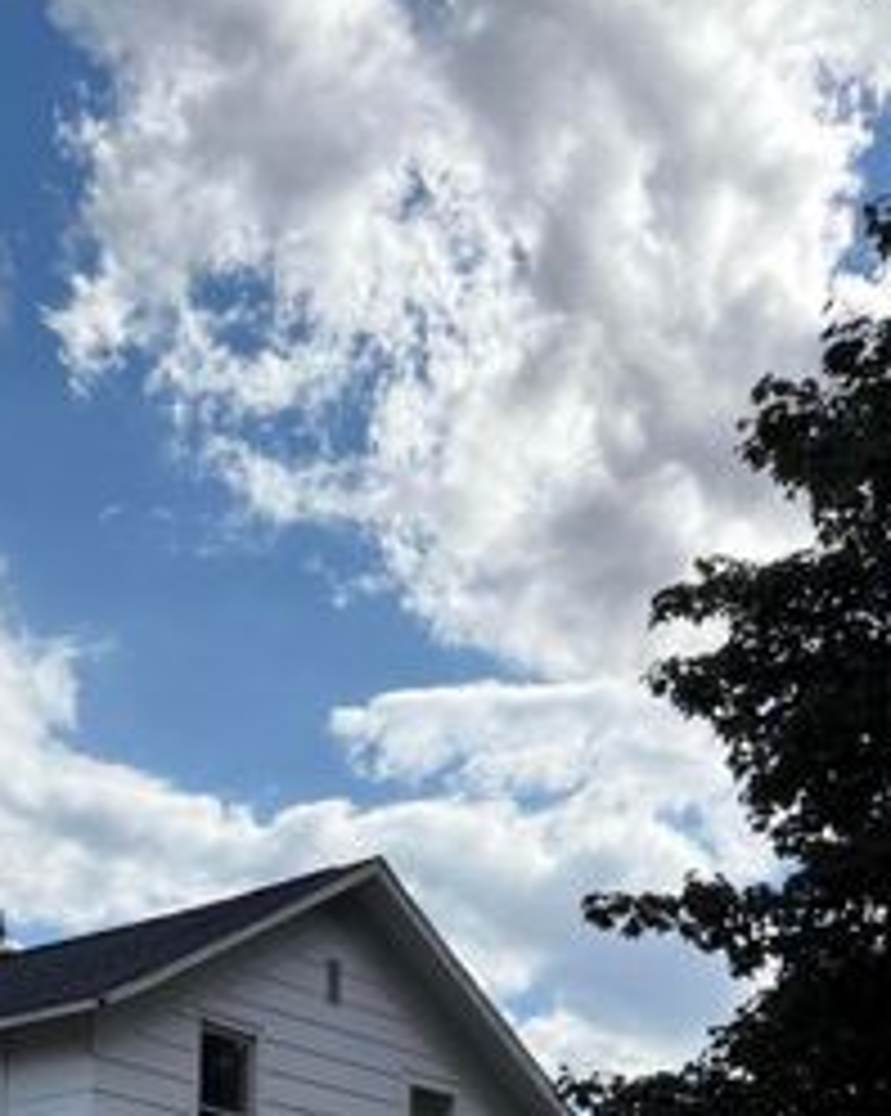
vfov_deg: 26.2
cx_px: -36
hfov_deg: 23.0
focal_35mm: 63
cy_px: 1402
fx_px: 2079
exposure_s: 1/6173
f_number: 1.78
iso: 80
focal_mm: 6.76
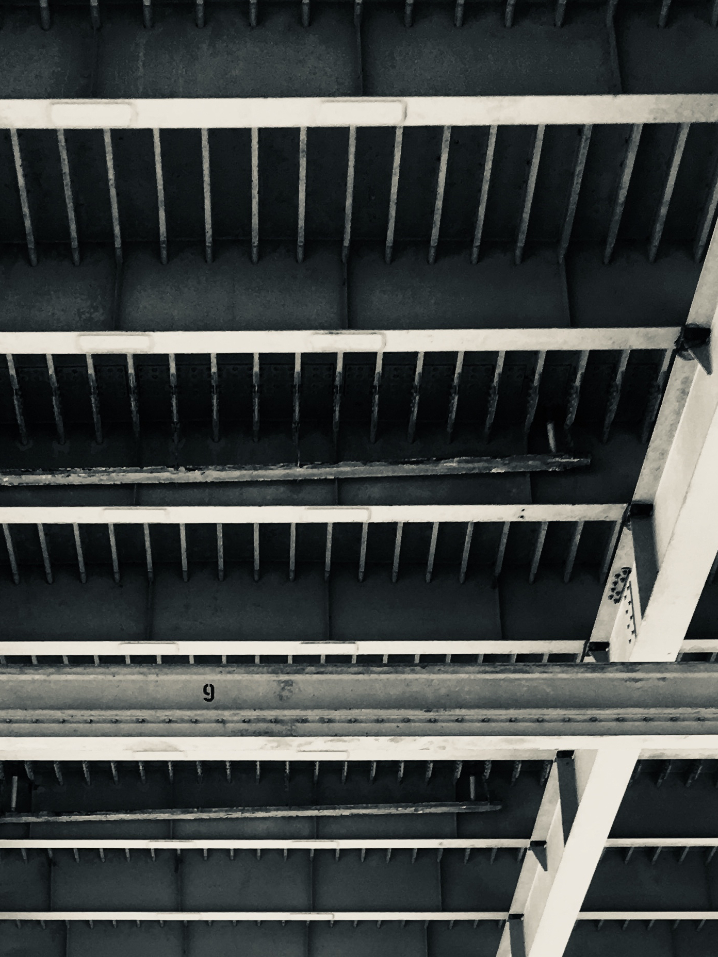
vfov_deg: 29.0
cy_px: 932
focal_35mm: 63
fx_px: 1742
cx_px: 233
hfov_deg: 23.2
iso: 25
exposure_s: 1/50
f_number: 2.2
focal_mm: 4.15
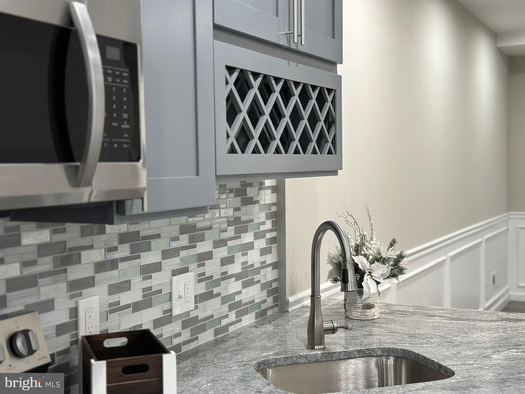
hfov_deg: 39.7
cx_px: 262
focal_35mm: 48
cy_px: 197
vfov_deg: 30.3
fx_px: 728
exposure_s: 1/60
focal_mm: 6.86
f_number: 1.78
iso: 125
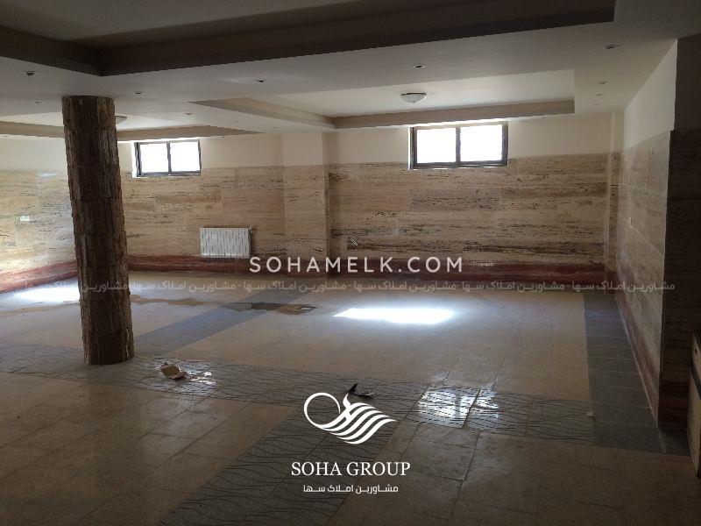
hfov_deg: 61.7
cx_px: 350
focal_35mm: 29
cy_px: 263
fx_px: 587
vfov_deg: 48.2
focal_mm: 4.15
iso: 64
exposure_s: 1/30
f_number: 2.2
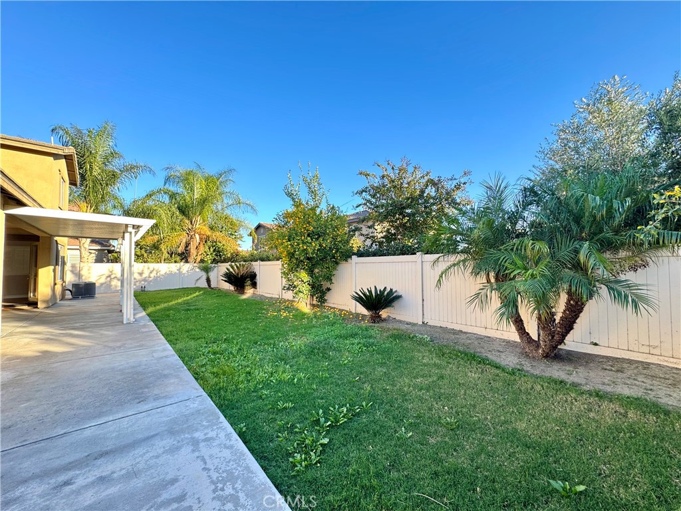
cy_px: 256
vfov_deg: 85.7
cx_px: 340
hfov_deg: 102.1
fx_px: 275
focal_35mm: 14
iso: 40
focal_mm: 2.22
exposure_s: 1/107
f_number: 2.2
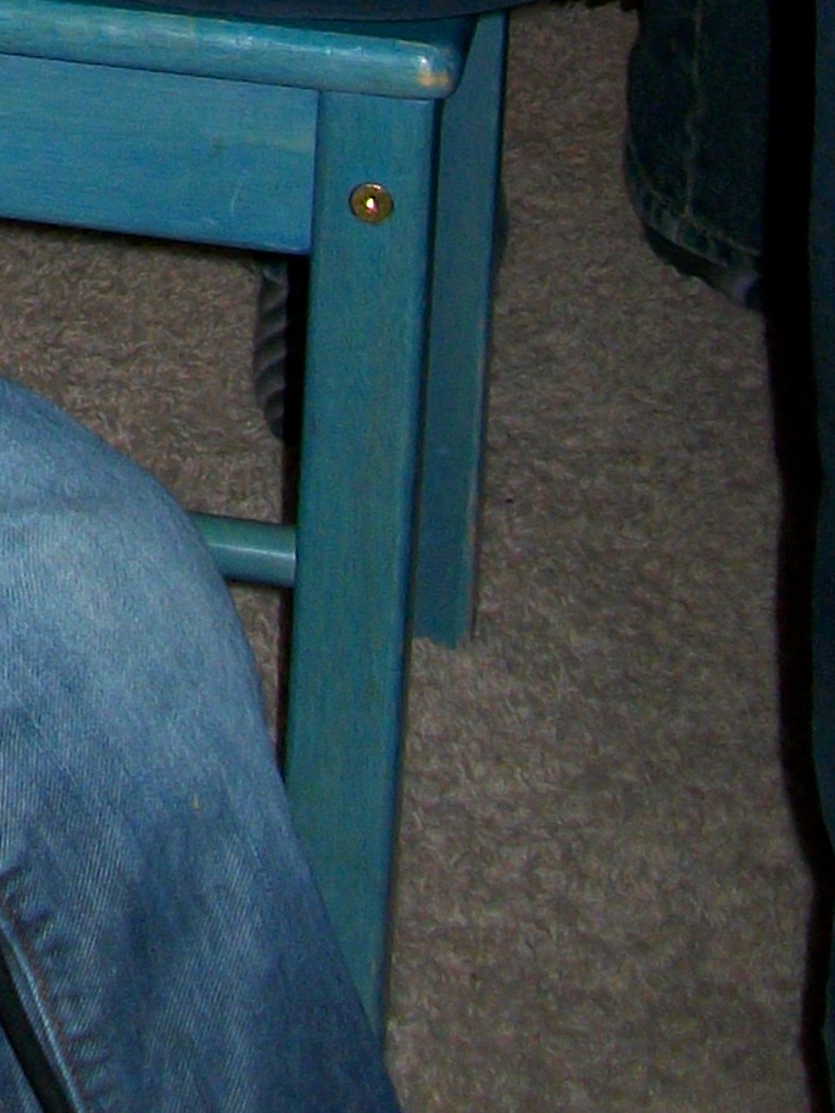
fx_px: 4791
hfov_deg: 9.3
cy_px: -903
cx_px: -857
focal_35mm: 149
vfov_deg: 12.1
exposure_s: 1/40
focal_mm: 5.7
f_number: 2.9
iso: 96
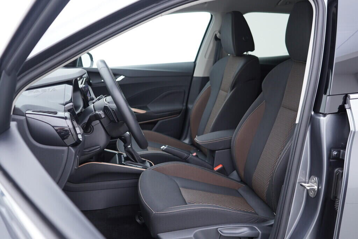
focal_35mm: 36
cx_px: 179
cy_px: 120
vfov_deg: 36.9
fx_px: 358
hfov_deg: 53.1
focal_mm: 24
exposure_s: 1/40
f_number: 2.8
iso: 200
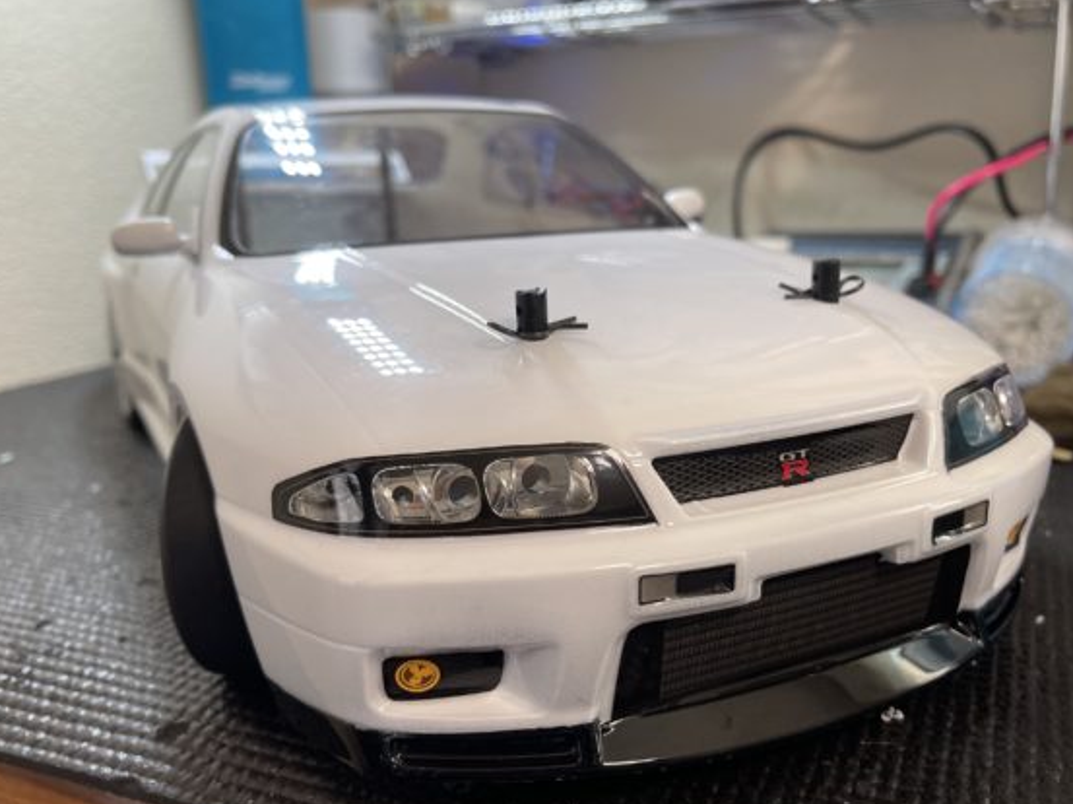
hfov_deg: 56.8
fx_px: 991
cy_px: 423
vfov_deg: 44.1
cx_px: 557
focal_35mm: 32
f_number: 1.6
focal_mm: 5.1
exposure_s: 1/100
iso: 100
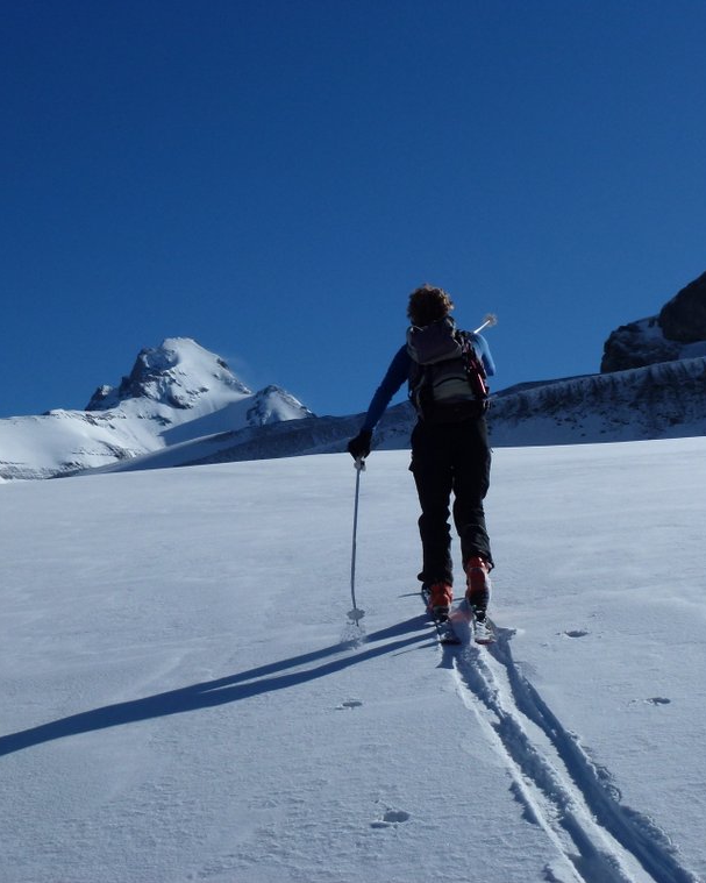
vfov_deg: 34.7
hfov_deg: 27.6
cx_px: 164
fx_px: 1411
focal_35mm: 54
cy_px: 437
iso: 100
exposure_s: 1/2000
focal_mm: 7.4
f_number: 4.5
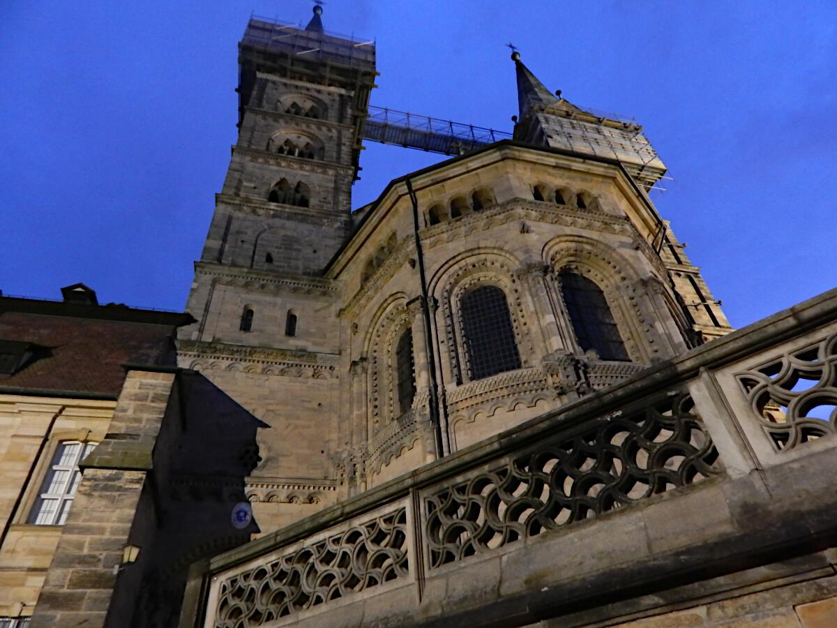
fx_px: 556
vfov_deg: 58.9
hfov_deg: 73.9
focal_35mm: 23
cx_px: 418
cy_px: 314
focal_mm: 4
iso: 1600
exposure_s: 1/8
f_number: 3
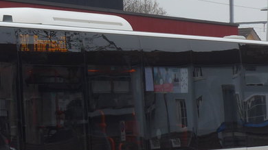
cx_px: -82
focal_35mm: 208
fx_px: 1478
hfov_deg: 10.1
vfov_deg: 5.8
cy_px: 52
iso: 80
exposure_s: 1/100
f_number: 3.7
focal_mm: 12.7
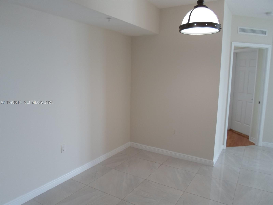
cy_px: 102
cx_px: 136
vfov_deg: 54.9
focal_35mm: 25
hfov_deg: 69.4
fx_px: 197
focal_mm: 4.5
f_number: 2.5
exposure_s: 1/30
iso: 80
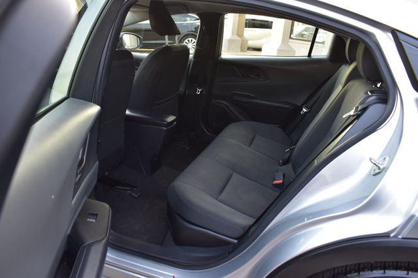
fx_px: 313
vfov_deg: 47.9
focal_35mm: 27
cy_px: 139
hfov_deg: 67.4
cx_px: 209
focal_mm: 18
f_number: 6.3
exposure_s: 1/20
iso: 400
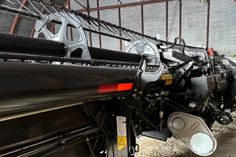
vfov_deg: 36.5
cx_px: 137
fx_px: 236
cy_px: 104
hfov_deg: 52.9
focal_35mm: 36
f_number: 1.78
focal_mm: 6.86
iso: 800
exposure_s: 1/60
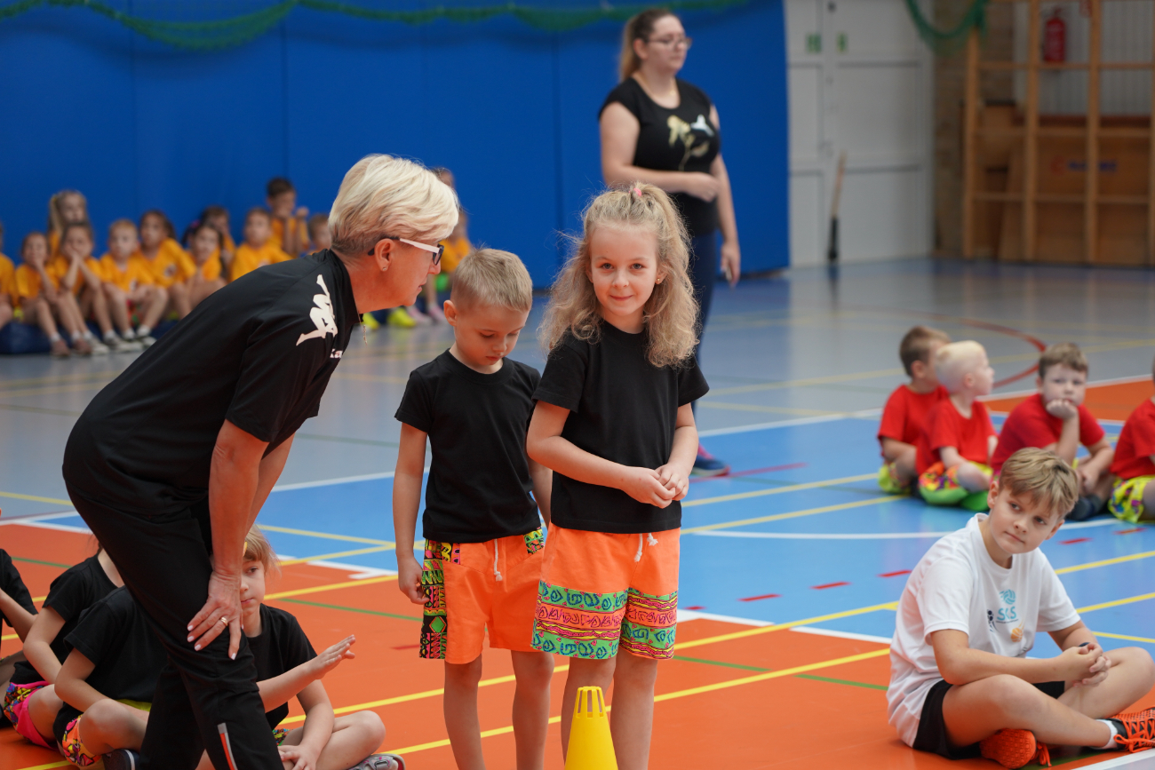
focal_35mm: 105
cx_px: 578
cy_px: 385
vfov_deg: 13.0
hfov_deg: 19.5
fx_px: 3369
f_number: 4
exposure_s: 1/160
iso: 500
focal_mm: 105
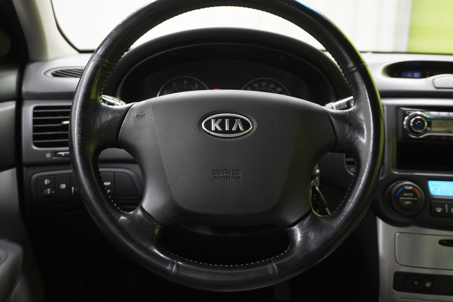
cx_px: 228
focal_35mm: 37
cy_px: 128
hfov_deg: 52.4
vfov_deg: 36.2
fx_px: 460
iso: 2000
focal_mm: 21
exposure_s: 1/40
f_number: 4
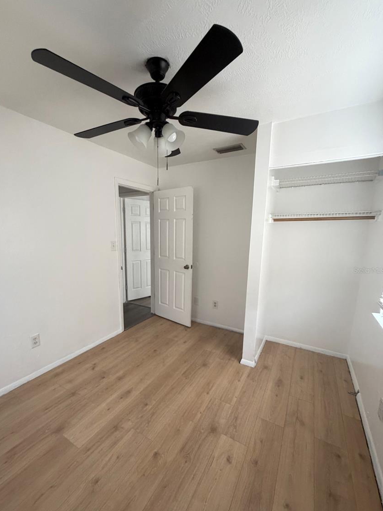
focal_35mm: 15
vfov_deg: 98.1
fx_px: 221
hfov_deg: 81.7
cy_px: 270
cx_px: 181
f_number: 2.2
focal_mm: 2.22
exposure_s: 1/74
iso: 320
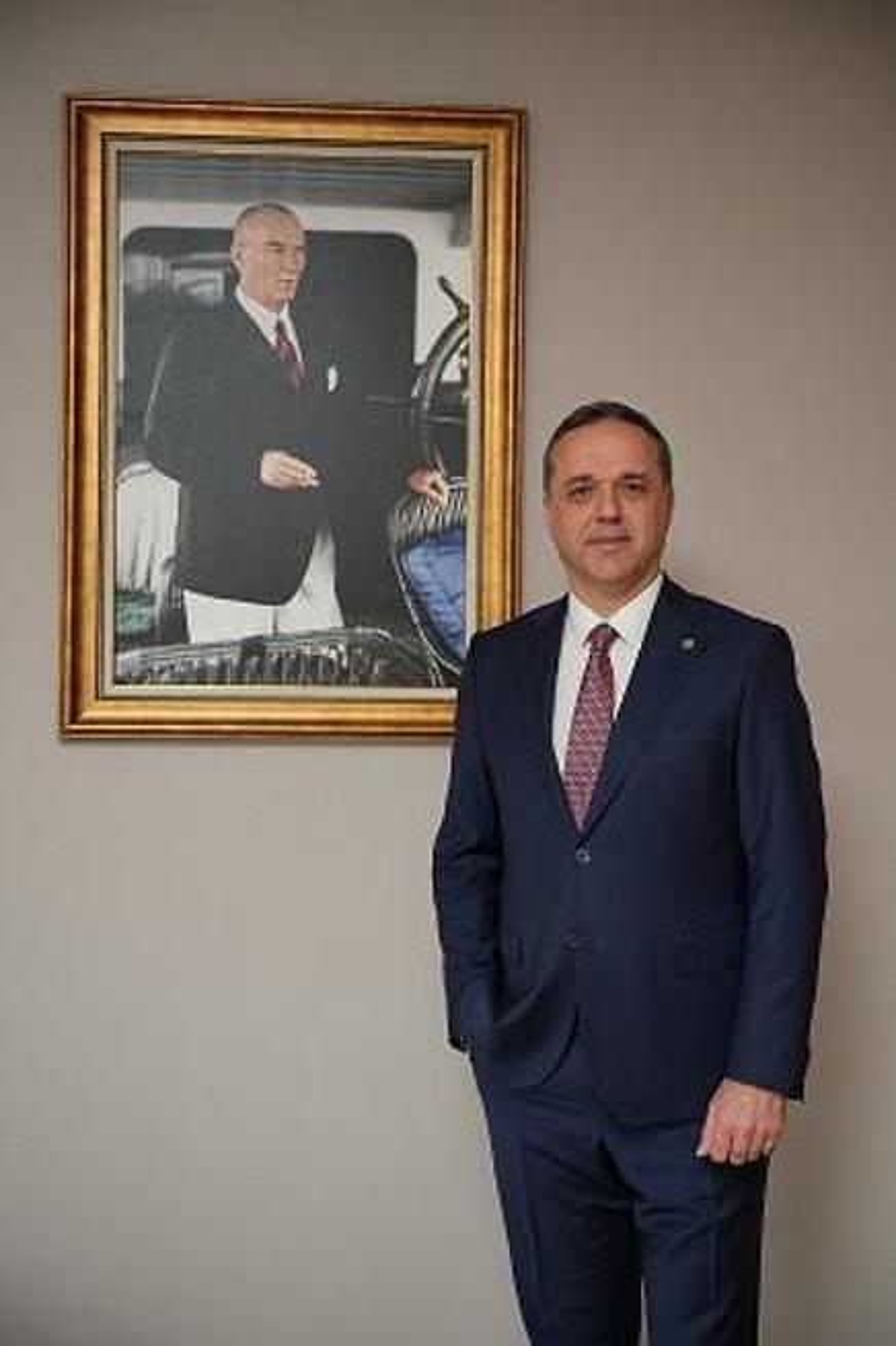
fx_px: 1831
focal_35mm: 49
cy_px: 673
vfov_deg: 40.4
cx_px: 448
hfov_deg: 27.5
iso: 400
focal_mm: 49
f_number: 2.8
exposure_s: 1/200
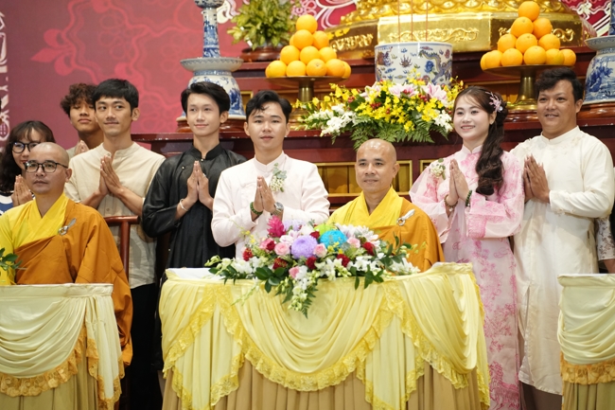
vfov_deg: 9.6
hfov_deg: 14.4
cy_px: 205
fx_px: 2442
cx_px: 308
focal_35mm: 143
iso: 3200
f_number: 2.8
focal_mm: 143
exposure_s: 1/320
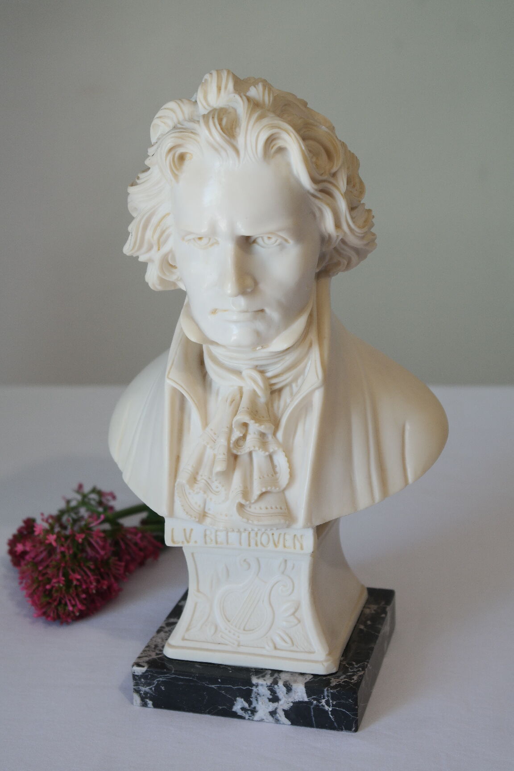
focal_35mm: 69
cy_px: 386
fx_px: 1478
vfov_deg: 29.2
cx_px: 257
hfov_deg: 19.7
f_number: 5.6
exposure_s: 1/30
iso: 400
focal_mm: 45
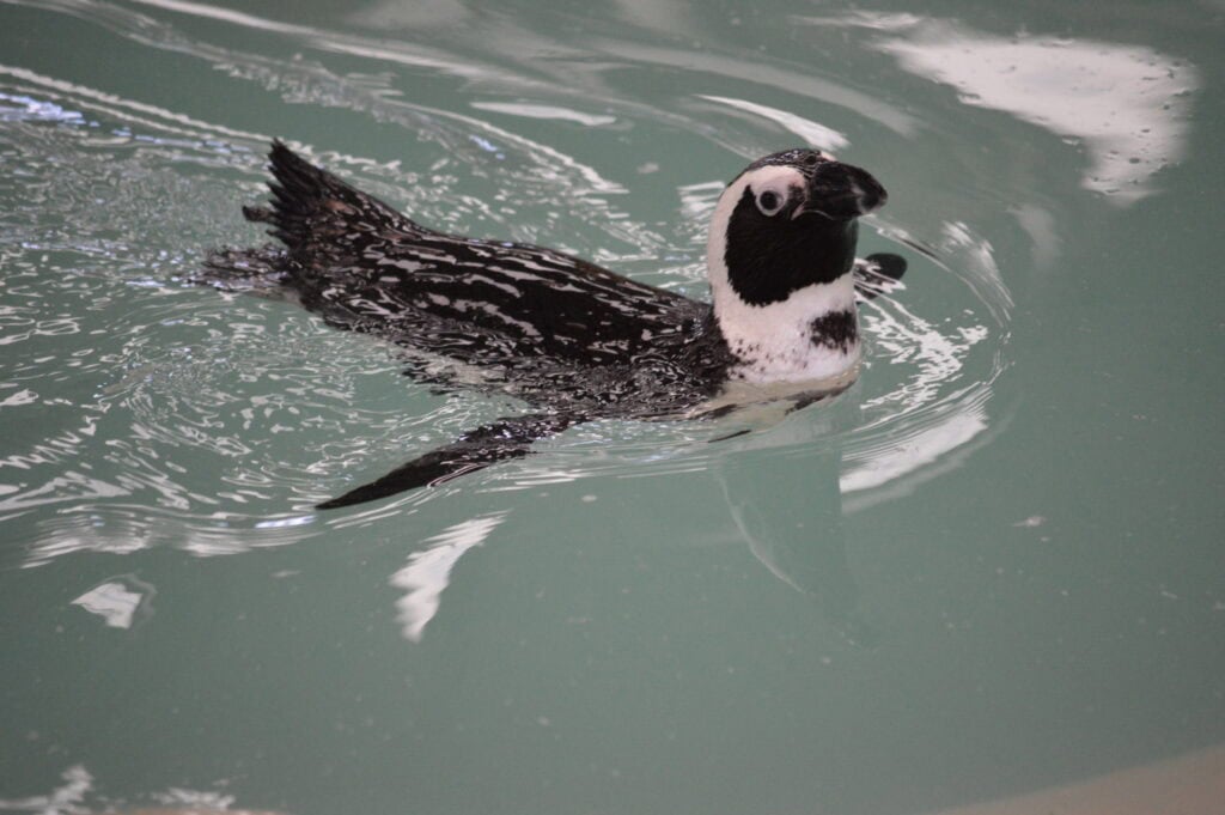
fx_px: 8160
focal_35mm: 240
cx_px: 612
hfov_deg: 8.6
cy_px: 408
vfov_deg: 5.7
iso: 2800
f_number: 5.3
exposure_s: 1/500
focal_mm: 160
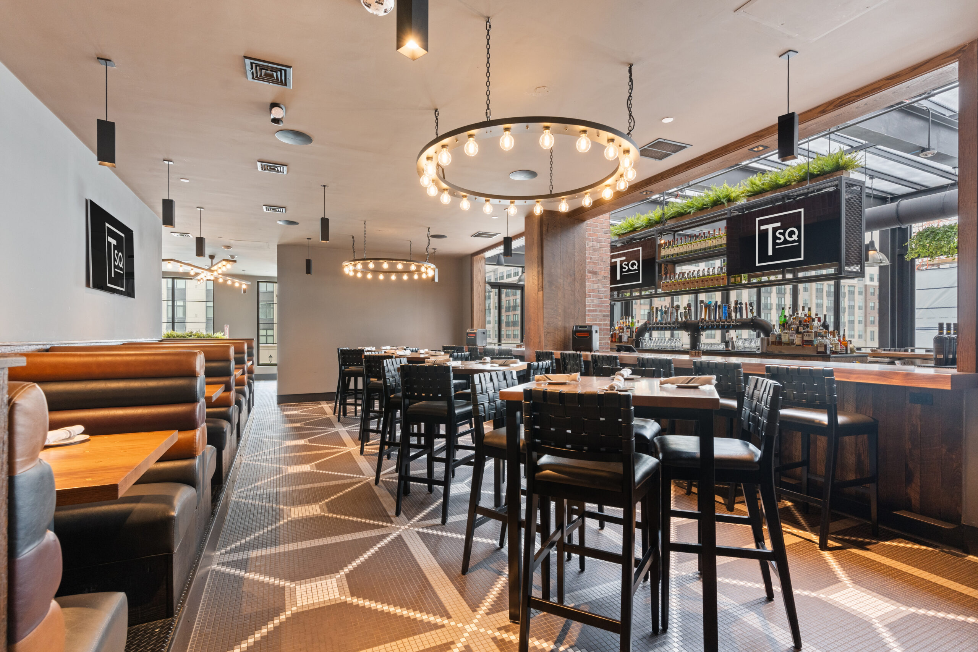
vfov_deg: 70.4
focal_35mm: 17
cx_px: 489
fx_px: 462
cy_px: 326
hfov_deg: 93.3
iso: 1250
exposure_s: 1/4
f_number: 7.1
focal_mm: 17
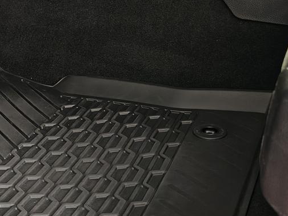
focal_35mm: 61
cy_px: 114
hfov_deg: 30.0
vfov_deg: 24.0
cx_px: 18
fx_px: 508
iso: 2196
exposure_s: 1/10
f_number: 1.8
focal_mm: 5.56
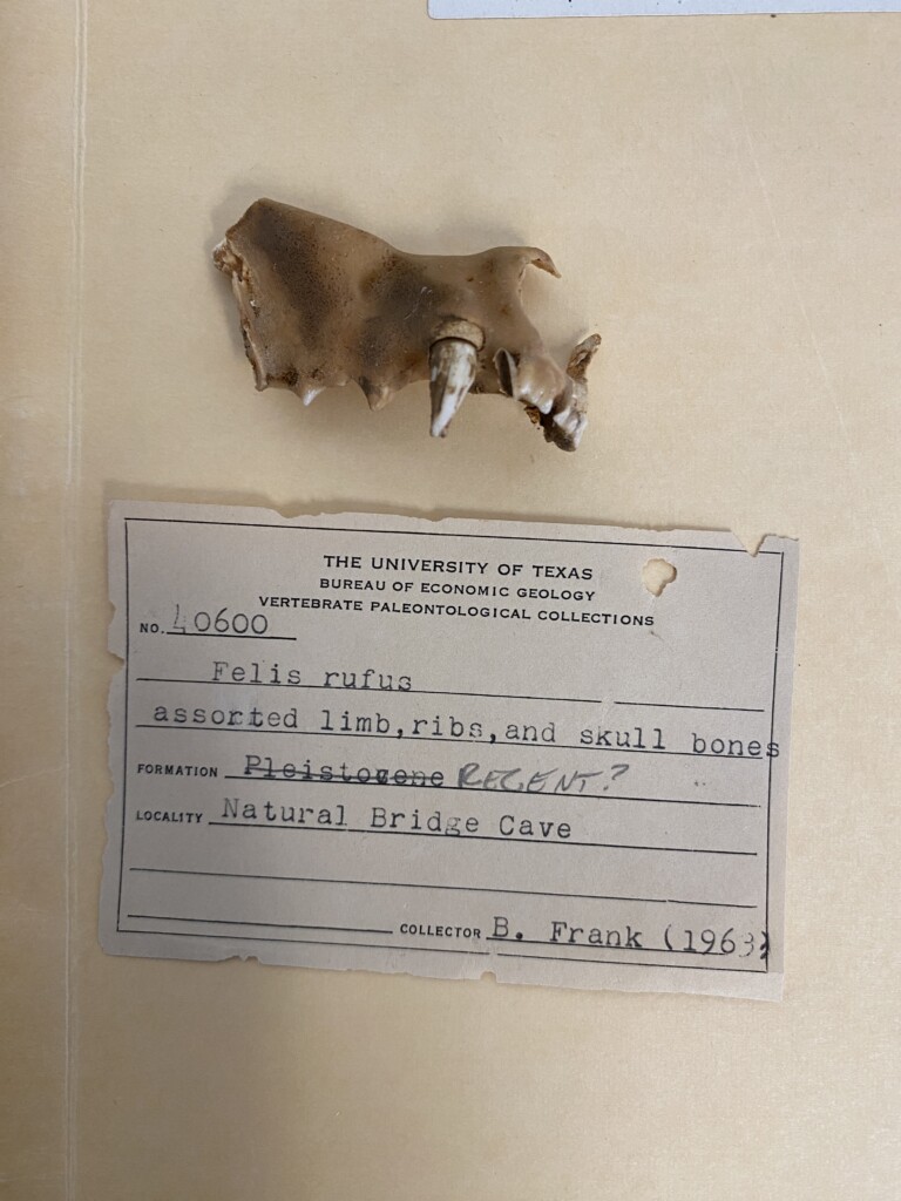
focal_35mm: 26
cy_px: 600
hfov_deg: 53.1
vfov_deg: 67.3
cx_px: 450
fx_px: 902
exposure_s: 1/60
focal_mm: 4.25
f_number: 1.8
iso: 100
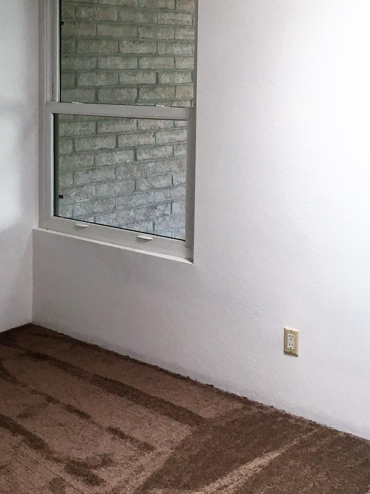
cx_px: 34
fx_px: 798
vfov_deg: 33.8
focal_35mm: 56
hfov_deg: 25.3
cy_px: 139
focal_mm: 4.15
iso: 64
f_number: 2.2
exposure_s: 1/30
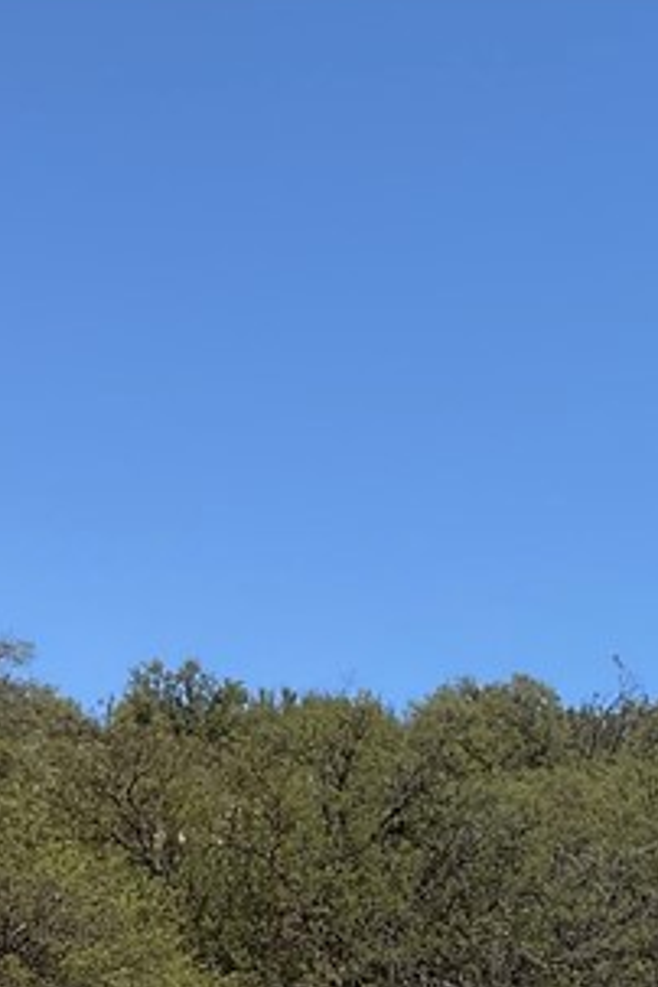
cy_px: 1209
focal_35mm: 102
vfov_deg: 18.8
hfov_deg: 13.2
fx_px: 2796
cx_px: 671
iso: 16
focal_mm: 3
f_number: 1.8
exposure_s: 1/2141
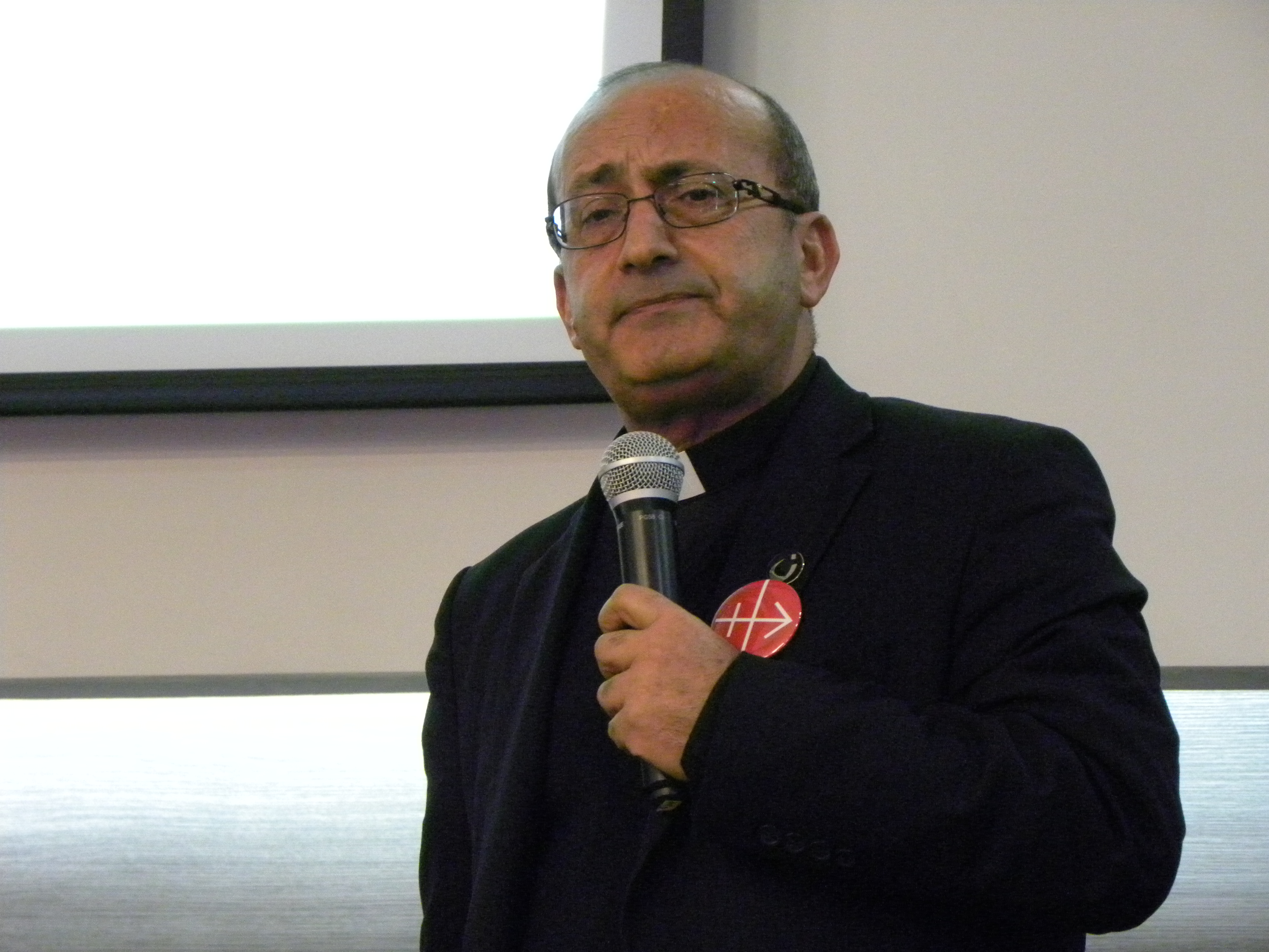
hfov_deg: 10.7
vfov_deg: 8.1
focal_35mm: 184
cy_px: 476
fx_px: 6745
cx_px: 634
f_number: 4.5
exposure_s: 1/22.6
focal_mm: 32.7
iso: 800
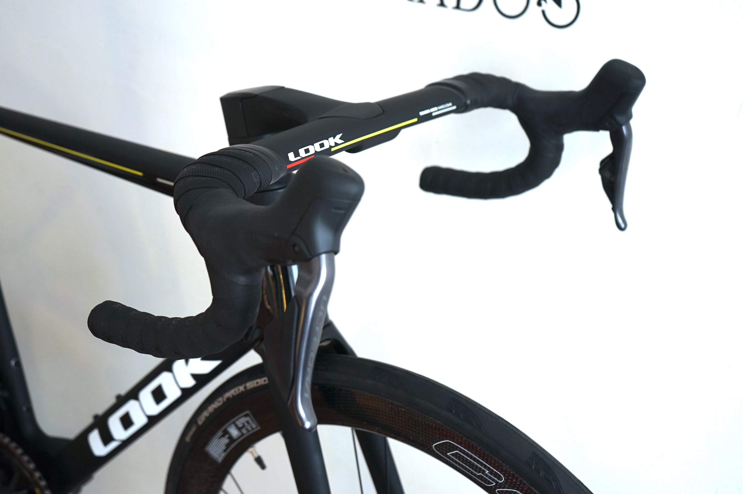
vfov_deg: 28.6
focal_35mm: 47
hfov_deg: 41.9
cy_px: 247
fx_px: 969
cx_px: 372
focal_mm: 47
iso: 400
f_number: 5
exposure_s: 1/160
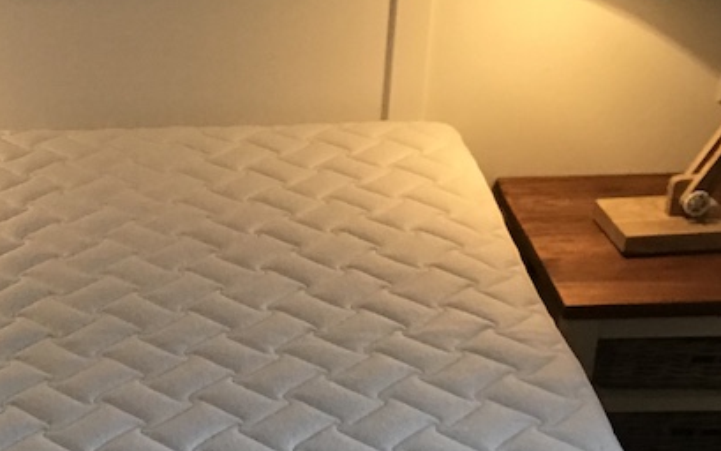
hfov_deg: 24.0
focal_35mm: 83
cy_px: 388
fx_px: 1632
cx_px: 30
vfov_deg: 15.6
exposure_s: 1/33
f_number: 2.2
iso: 80
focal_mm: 2.87
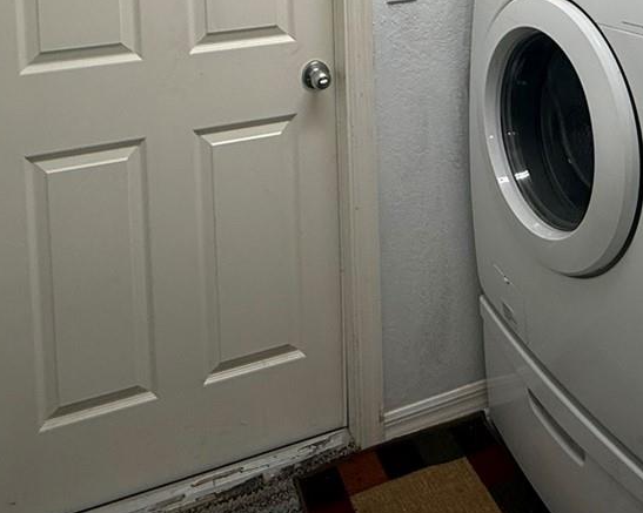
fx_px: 761
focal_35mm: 40
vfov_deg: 31.1
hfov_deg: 45.4
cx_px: 401
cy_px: -109
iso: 80
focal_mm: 2.22
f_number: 2.2
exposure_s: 1/120
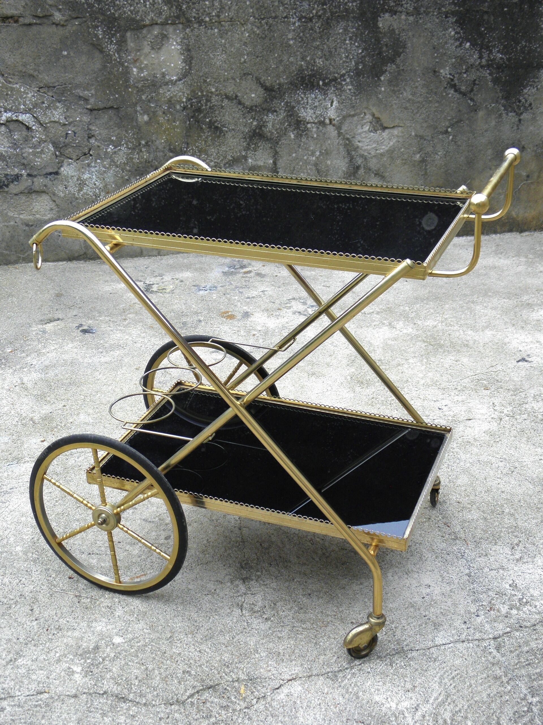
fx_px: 920
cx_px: 272
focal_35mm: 44
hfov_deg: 32.9
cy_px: 362
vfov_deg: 42.9
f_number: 3.9
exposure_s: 1/50
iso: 100
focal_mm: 7.9
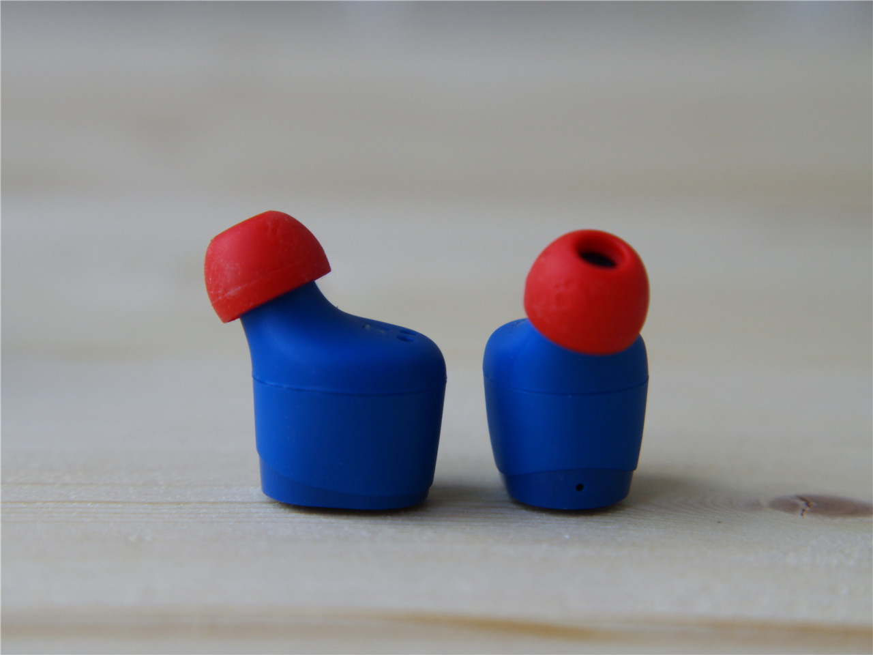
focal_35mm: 86
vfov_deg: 17.2
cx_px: 436
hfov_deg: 22.8
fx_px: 2169
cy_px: 328
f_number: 3.5
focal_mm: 43
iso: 200
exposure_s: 1/125
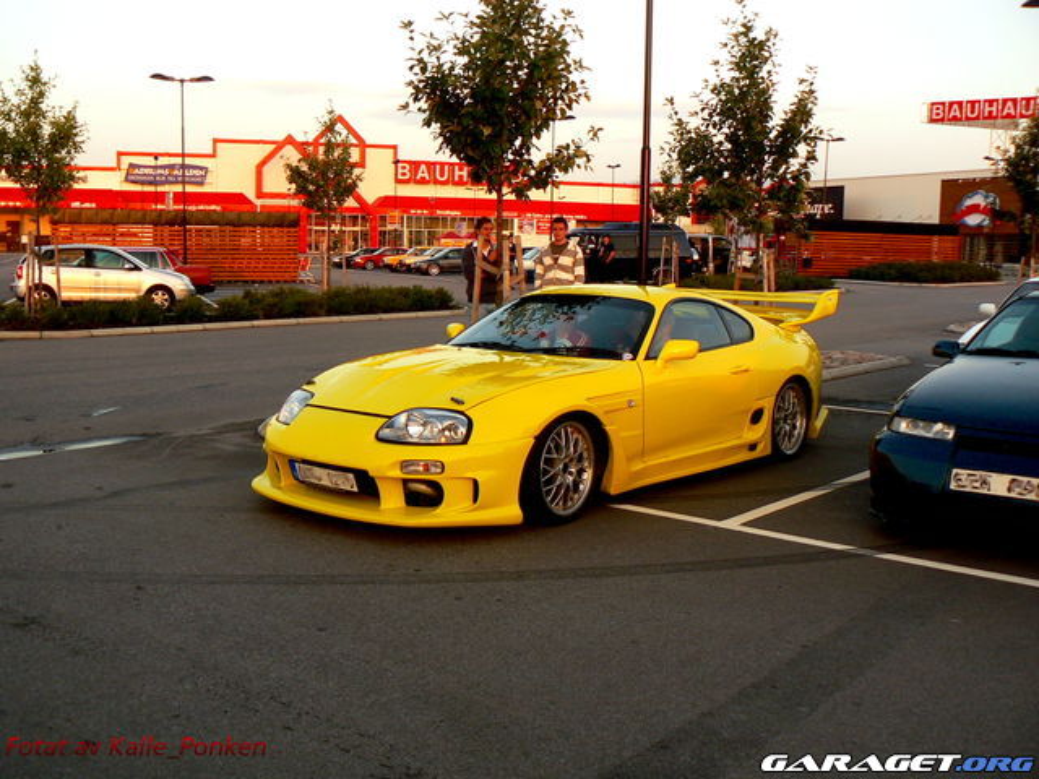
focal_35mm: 36
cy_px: 390
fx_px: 1081
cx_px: 520
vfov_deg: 39.7
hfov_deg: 51.4
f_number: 4
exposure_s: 1/125
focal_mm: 6
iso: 80
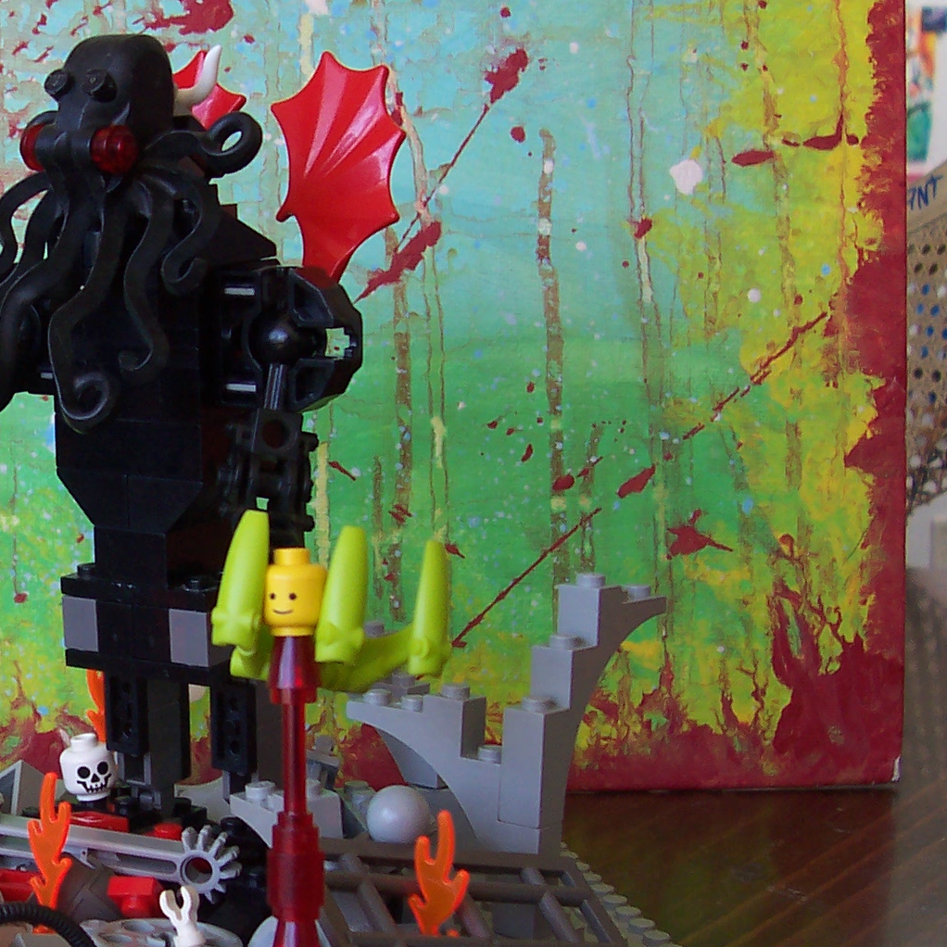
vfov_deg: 26.4
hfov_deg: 25.3
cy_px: 558
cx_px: 19
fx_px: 2012
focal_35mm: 65
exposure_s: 1/90
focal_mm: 5.6
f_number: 2.8
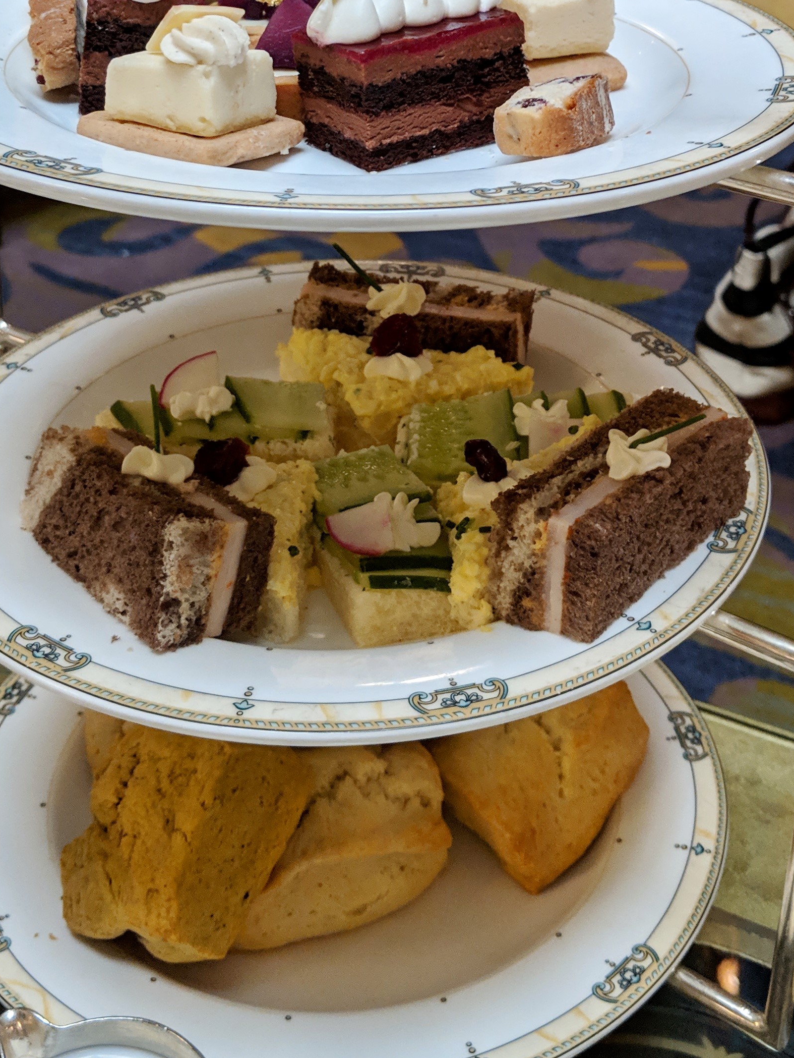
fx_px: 1560
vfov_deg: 36.5
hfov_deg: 28.6
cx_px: 378
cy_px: 243
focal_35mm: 51
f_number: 1.8
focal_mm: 4.44
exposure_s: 1/60
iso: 246
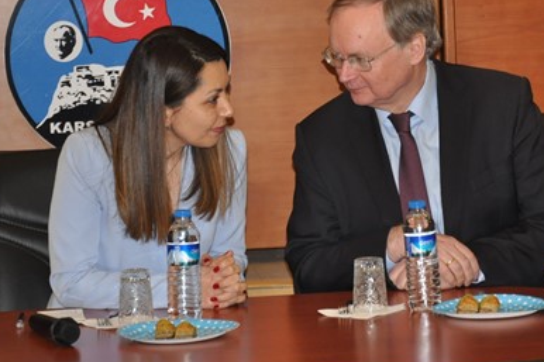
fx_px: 3051
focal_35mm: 202
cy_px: 93
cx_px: 390
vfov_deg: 6.8
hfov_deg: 10.2
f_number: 5.3
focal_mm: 80
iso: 1250
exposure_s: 1/60
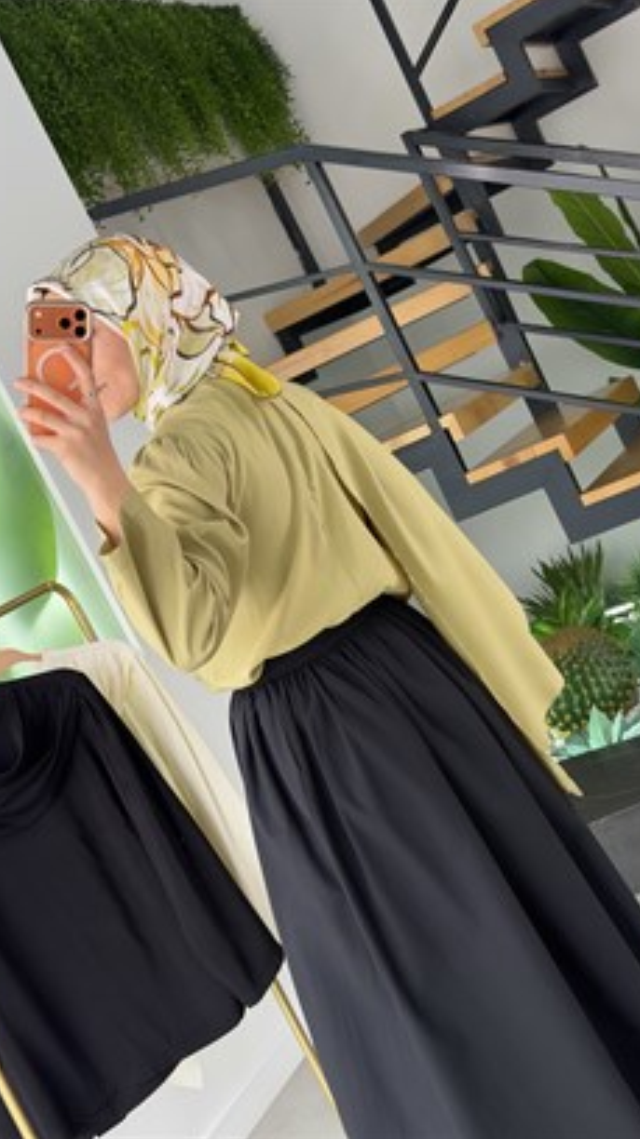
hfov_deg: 22.6
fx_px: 1602
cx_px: 305
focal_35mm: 53
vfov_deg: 39.2
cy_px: 565
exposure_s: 1/121
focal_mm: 6.76
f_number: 1.78
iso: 50
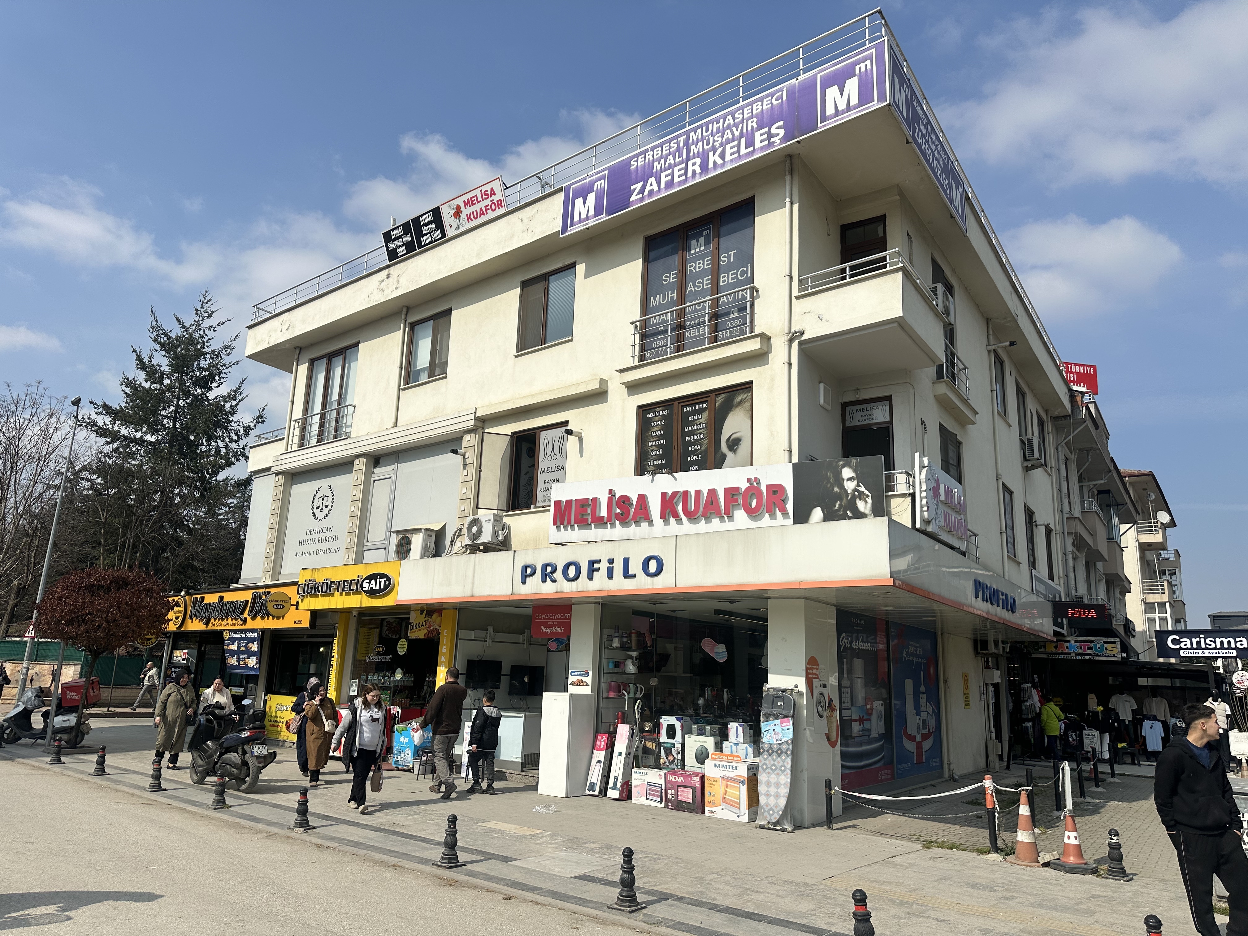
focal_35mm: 24
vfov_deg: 56.8
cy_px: 468
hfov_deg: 71.6
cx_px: 624
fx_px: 865
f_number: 1.78
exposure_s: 1/7576
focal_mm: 6.86
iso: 80
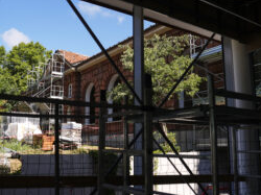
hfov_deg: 51.3
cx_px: 120
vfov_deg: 39.6
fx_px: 271
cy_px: 92
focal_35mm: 36
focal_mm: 24
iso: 125
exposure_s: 1/2000
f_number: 2.8
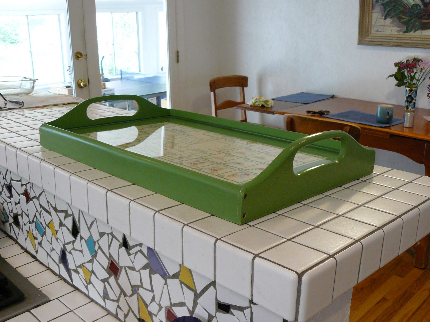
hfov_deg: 50.1
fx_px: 460
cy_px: 162
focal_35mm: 37
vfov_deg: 38.7
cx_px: 219
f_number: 3.6
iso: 200
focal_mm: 6
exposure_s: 1/25
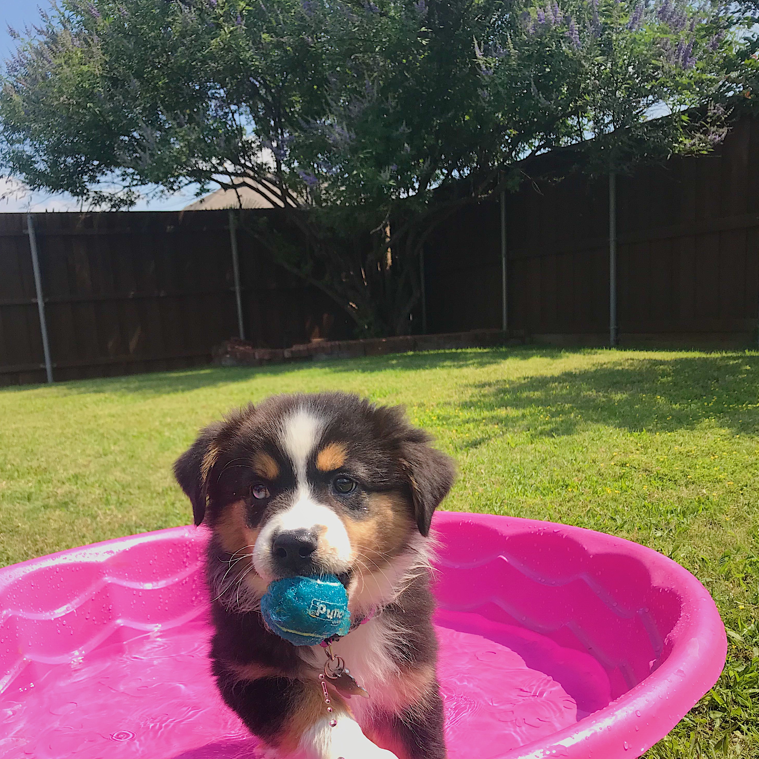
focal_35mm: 34
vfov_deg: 48.0
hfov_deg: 48.4
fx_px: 843
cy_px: 478
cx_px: 372
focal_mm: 3.99
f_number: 1.8
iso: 20
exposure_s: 1/1408
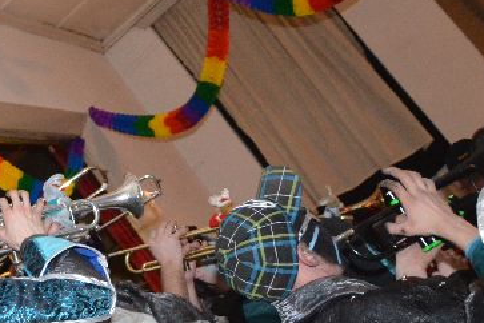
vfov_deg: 17.8
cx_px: -101
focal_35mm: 76
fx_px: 1022
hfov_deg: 24.1
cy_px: 254
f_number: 4
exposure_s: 1/60
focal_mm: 18
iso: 3200
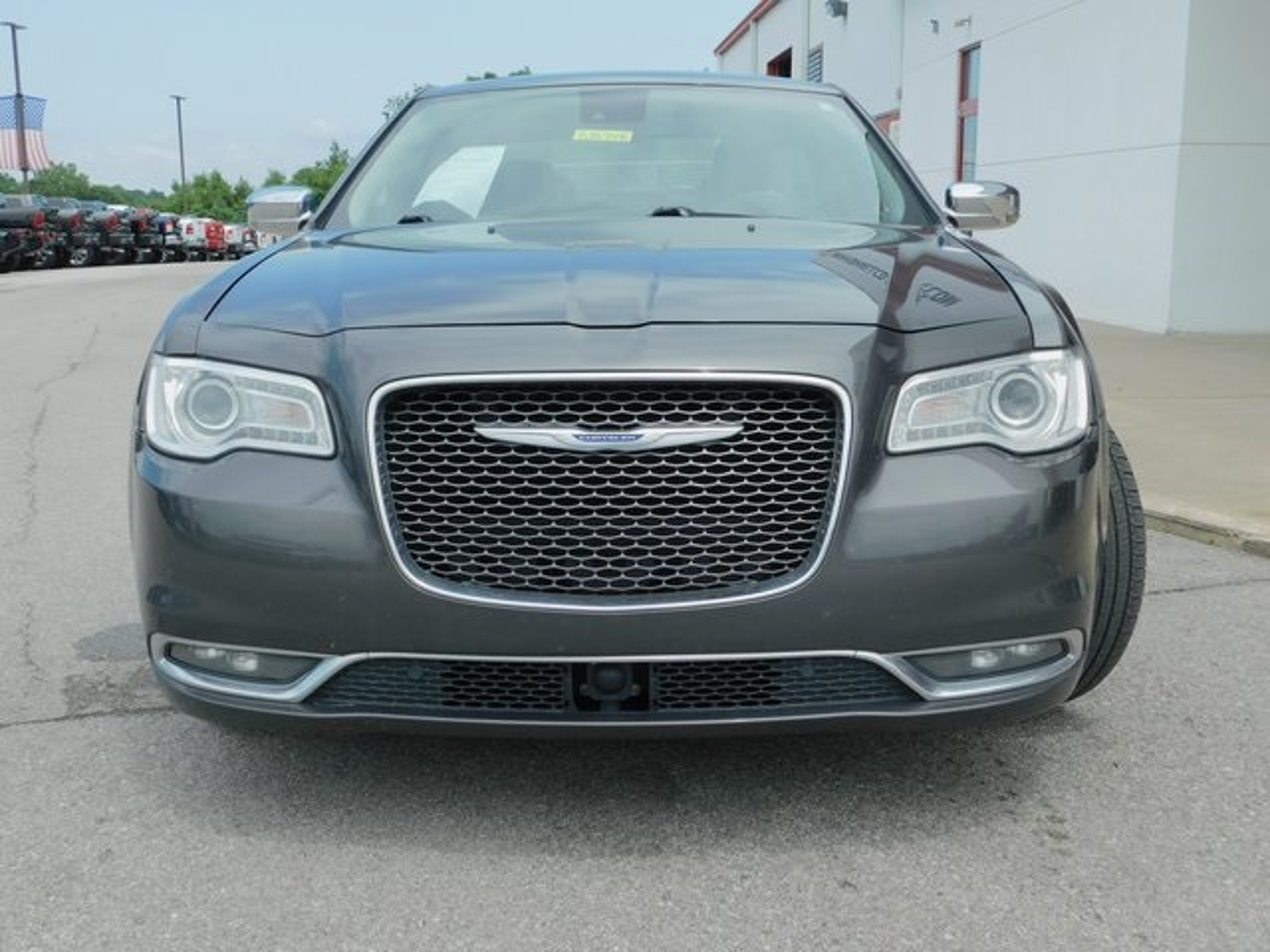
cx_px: 635
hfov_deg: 46.8
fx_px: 1468
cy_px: 476
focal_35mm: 40
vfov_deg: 36.0
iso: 125
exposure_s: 1/800
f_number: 3.6
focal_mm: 7.1
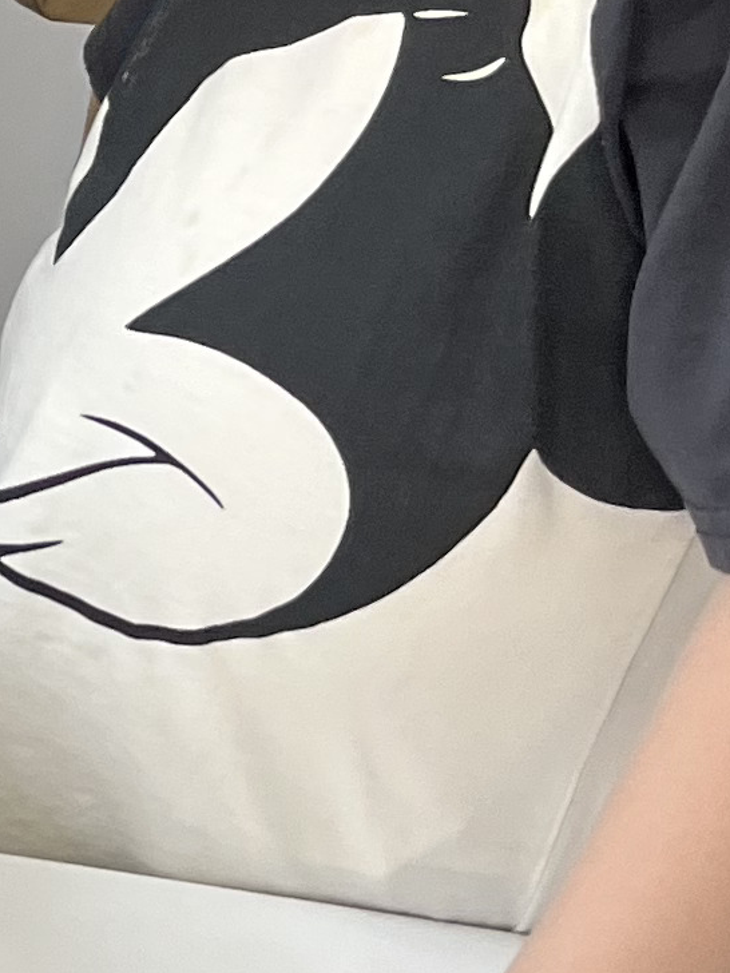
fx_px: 4049
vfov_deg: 13.4
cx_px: -965
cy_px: -82
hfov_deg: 9.3
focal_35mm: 144
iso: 100
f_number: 1.6
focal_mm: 5.1
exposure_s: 1/121
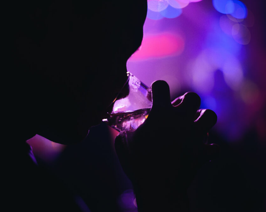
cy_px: 106
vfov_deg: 26.7
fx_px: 449
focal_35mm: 57
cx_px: 143
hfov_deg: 33.0
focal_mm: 50
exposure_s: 1/60
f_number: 2
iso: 800
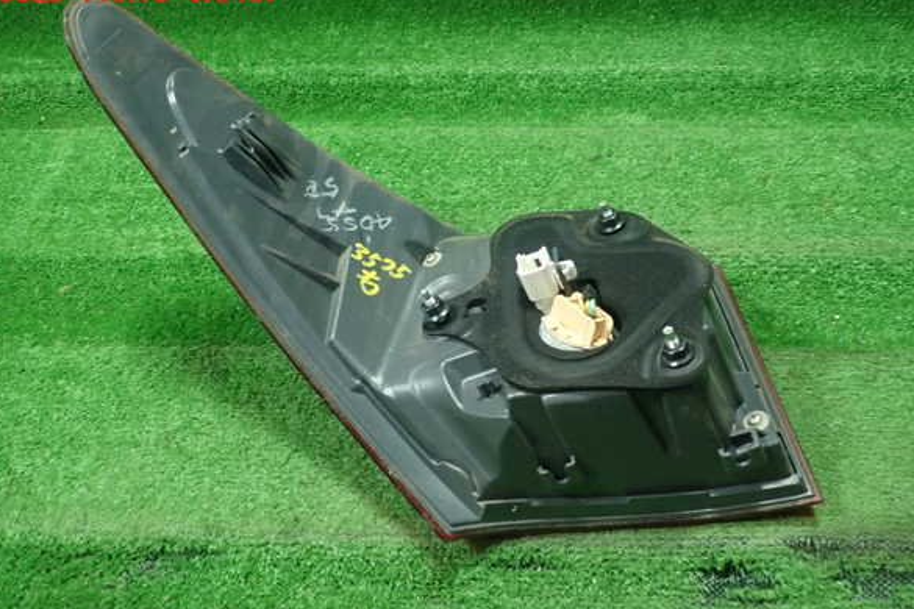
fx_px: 812
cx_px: 458
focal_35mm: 32
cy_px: 323
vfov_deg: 41.1
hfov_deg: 58.7
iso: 500
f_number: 2.3
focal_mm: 5.5
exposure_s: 1/125
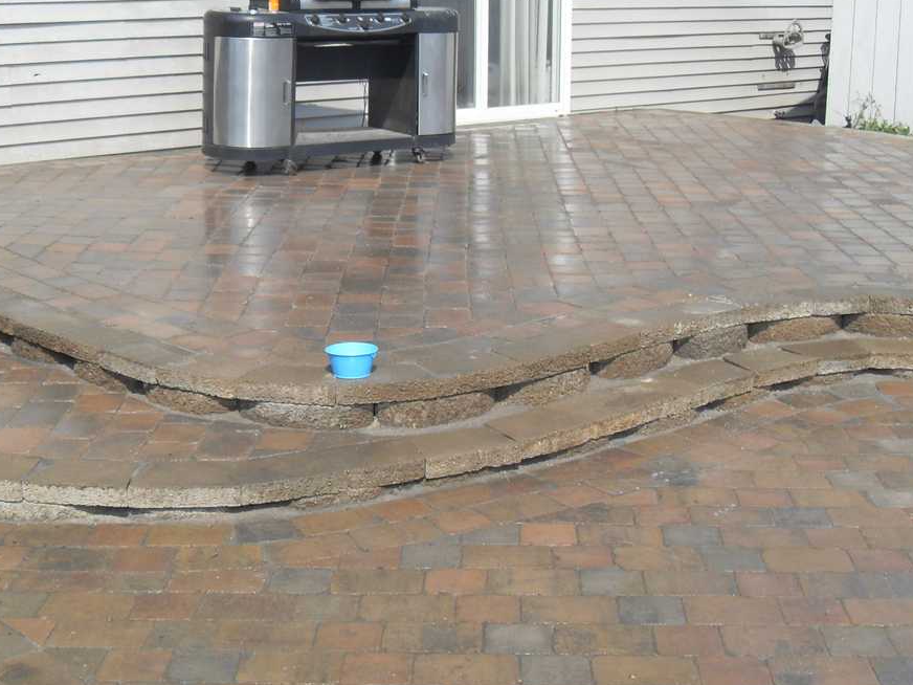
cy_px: 349
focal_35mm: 52
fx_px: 1372
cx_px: 400
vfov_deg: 28.0
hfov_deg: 36.8
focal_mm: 6.3
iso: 80
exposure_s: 1/180
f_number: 7
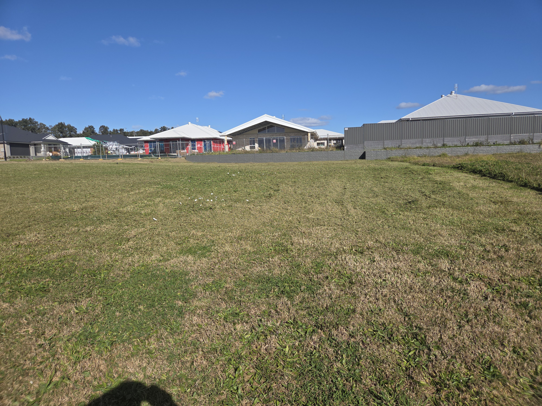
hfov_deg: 73.9
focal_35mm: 23
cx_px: 271
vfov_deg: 58.9
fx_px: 360
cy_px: 203
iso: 25
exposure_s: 1/2551
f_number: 1.8
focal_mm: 5.4
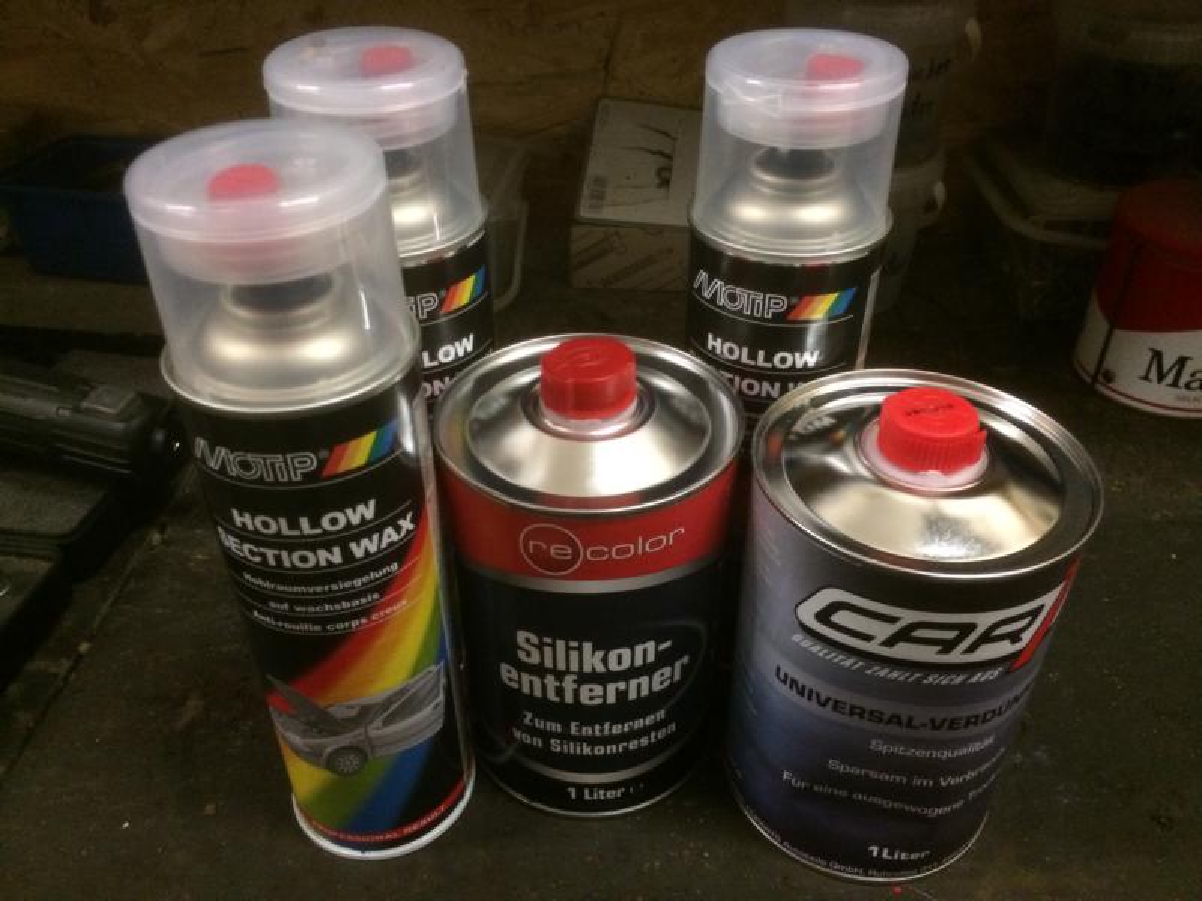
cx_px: 601
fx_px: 1007
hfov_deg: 61.7
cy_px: 450
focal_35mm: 29
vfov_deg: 48.2
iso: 400
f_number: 2.2
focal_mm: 4.15
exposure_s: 1/15
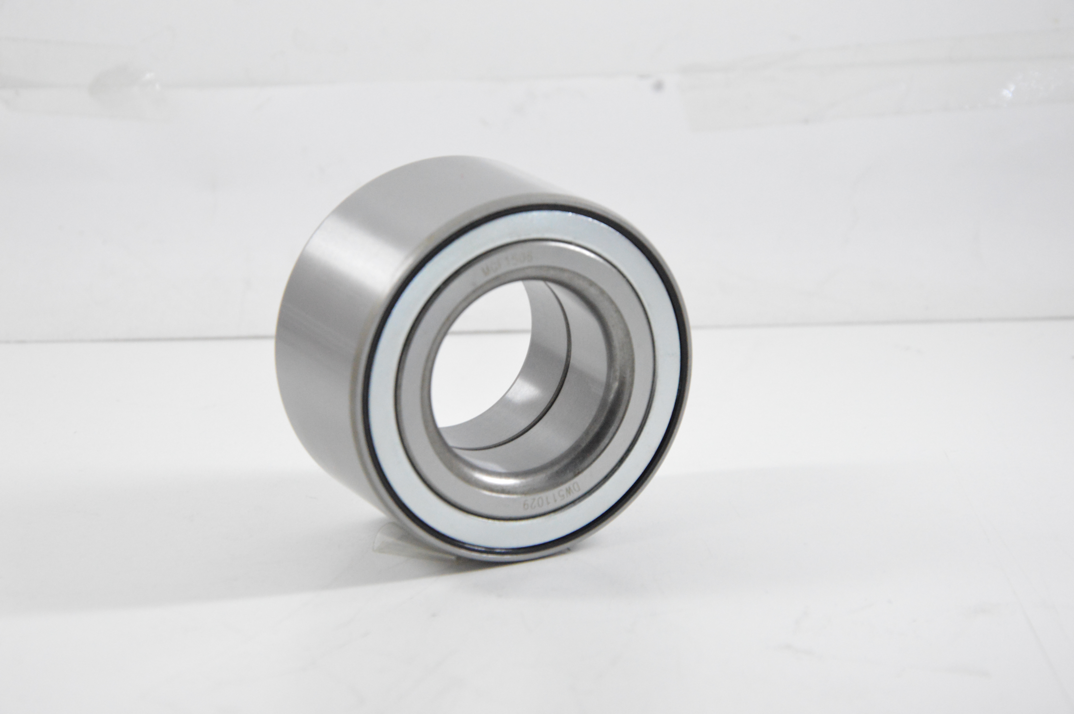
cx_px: 537
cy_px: 357
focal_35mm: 128
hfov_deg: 16.1
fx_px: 3800
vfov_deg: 10.7
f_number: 8
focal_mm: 85
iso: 3200
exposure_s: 1/100
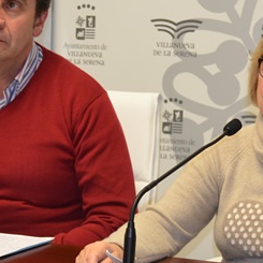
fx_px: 1143
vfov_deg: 13.1
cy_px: 152
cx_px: 140
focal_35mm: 133
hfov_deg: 13.1
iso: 800
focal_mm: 40
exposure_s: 1/60
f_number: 5
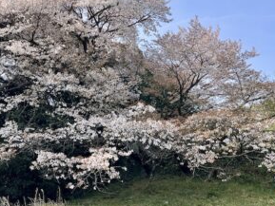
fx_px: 358
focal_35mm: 45
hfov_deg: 42.0
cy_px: 48
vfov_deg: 31.5
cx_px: 128
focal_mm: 5.7
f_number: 1.5
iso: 50
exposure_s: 1/2762
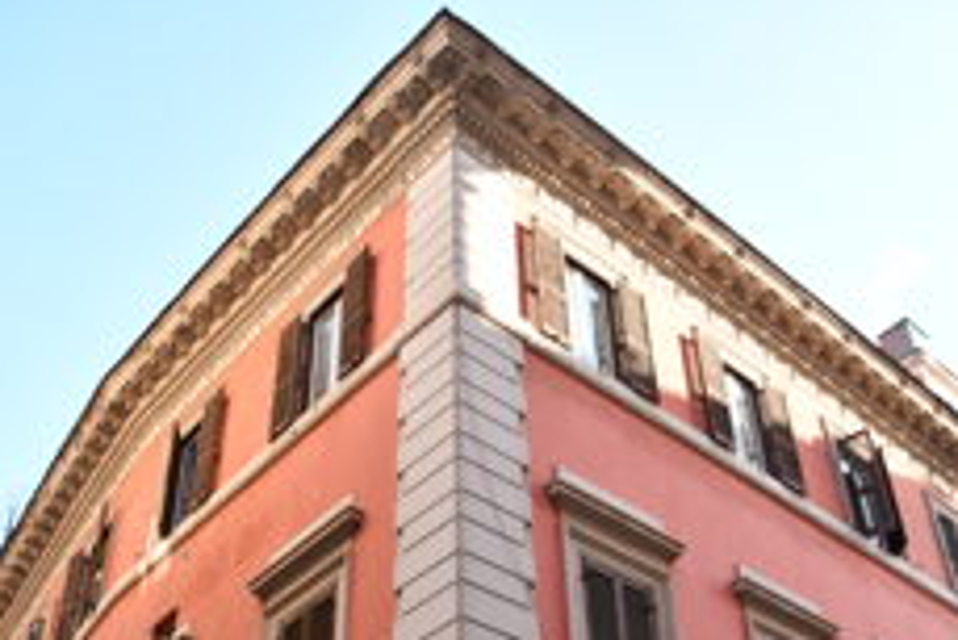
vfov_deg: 30.8
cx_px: 565
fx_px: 1118
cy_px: 546
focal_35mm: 42
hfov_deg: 46.2
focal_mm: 16
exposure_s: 1/160
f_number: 3.5
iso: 100
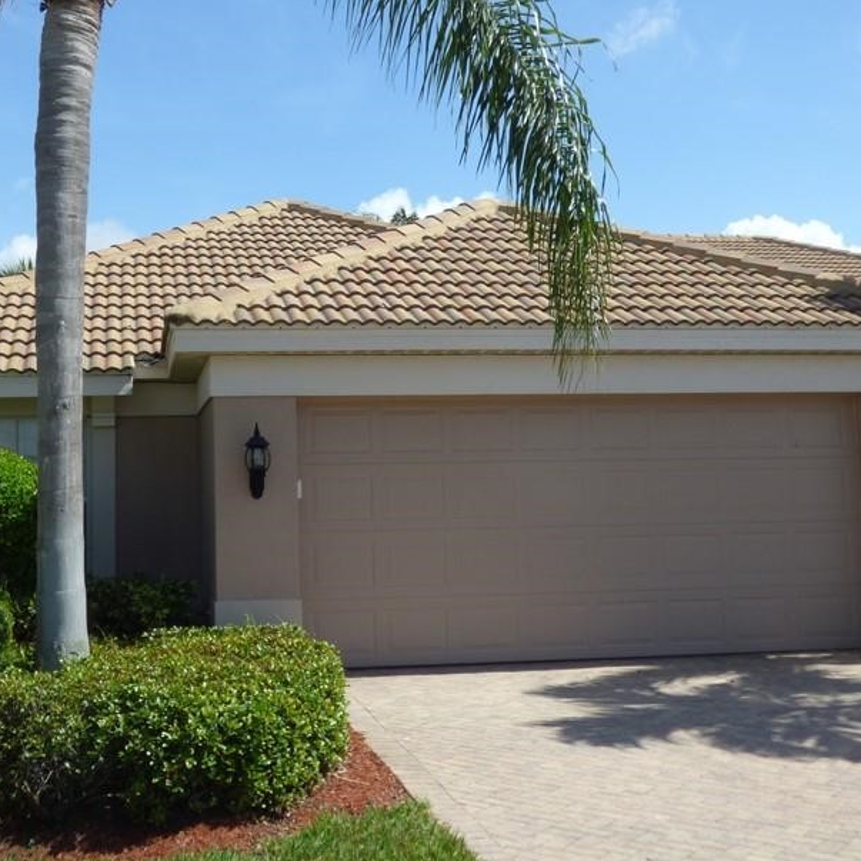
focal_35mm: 48
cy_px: 363
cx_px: 338
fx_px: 1351
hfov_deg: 35.2
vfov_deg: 35.3
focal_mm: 5.78
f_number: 3.4
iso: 100
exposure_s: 1/1300
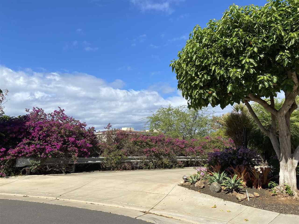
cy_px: 112
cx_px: 150
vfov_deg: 53.1
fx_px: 225
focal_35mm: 26
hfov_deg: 67.3
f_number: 1.8
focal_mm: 4.25
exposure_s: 1/2967
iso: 32
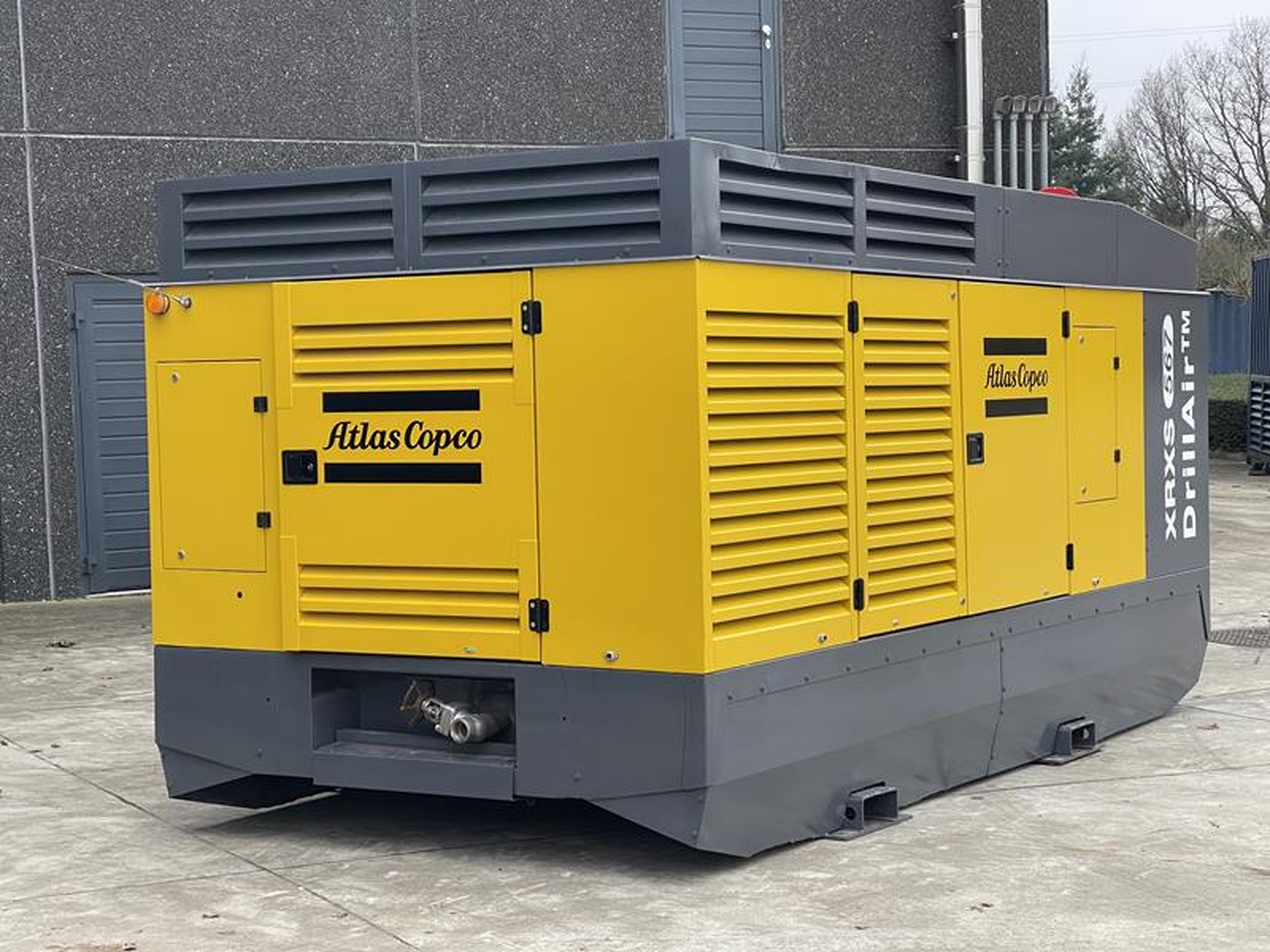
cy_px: 476
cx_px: 635
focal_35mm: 64
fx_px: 2348
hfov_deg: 30.3
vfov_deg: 22.9
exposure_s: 1/99
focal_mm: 7.5
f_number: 2.2
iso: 50
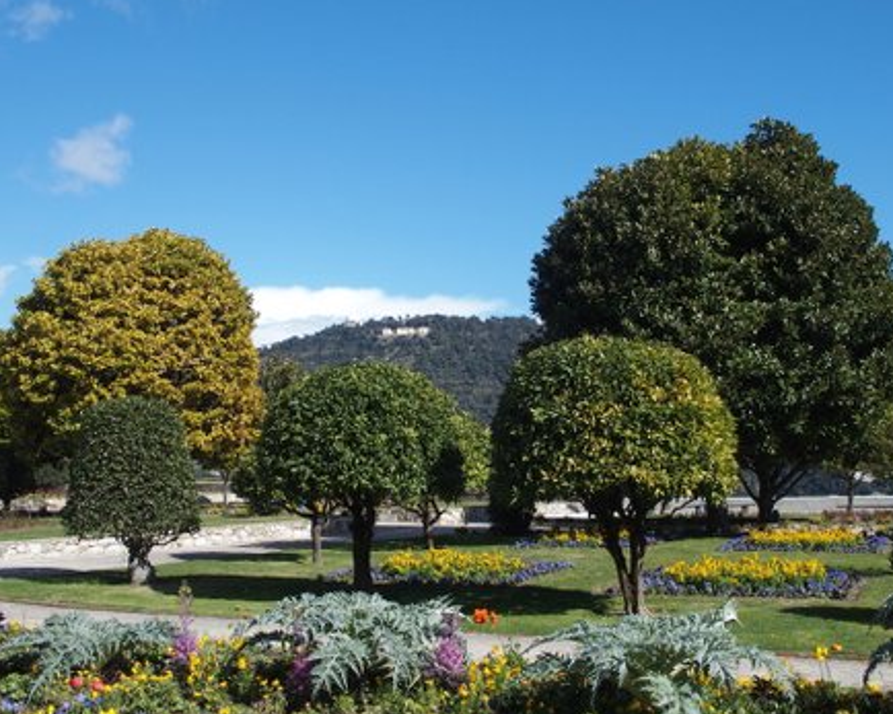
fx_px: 1083
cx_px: 459
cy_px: 364
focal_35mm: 41
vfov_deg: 36.5
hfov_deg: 44.8
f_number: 4
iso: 100
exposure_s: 1/800
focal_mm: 8.1
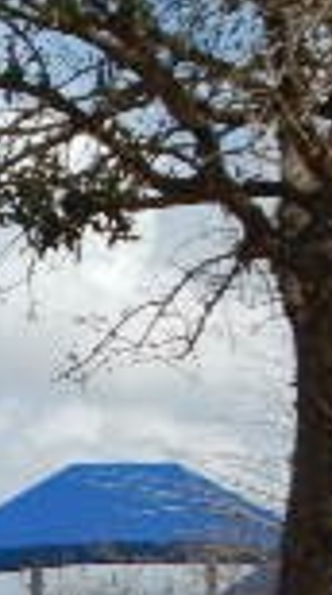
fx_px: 3431
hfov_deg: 5.2
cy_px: 831
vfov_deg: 9.7
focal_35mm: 218
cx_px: -660
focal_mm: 8.6
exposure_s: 1/500
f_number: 7.4
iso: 125
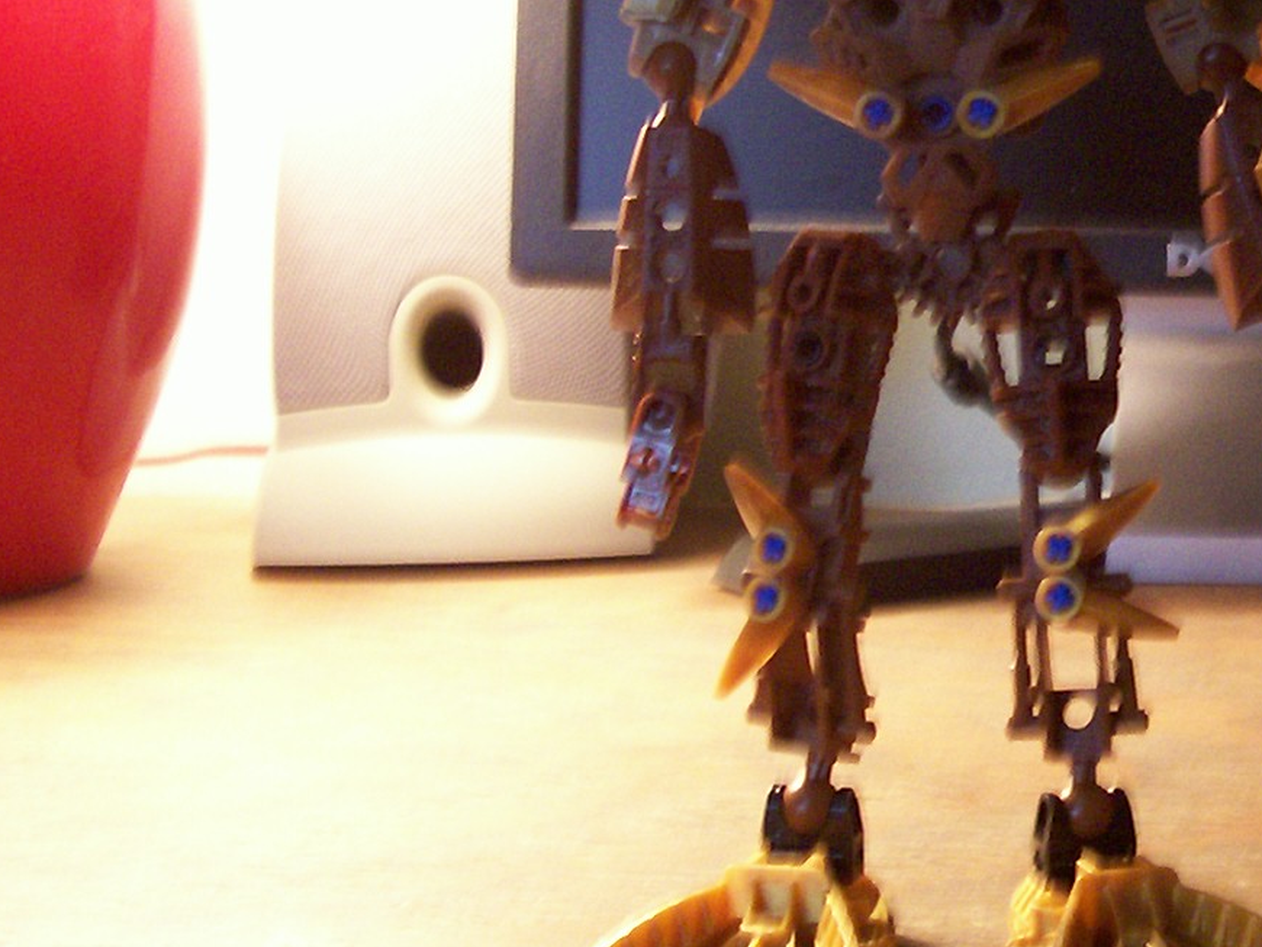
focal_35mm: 80
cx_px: 1329
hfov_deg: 23.2
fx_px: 2917
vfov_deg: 18.4
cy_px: 370
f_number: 2.7
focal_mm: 5.6
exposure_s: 1/9.85
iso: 160
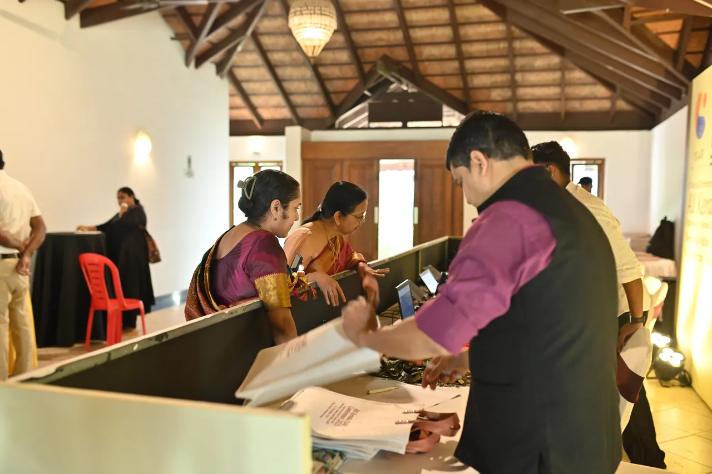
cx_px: 356
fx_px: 692
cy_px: 237
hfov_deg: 54.4
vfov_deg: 37.8
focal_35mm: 35
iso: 800
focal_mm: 35
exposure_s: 1/100
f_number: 2
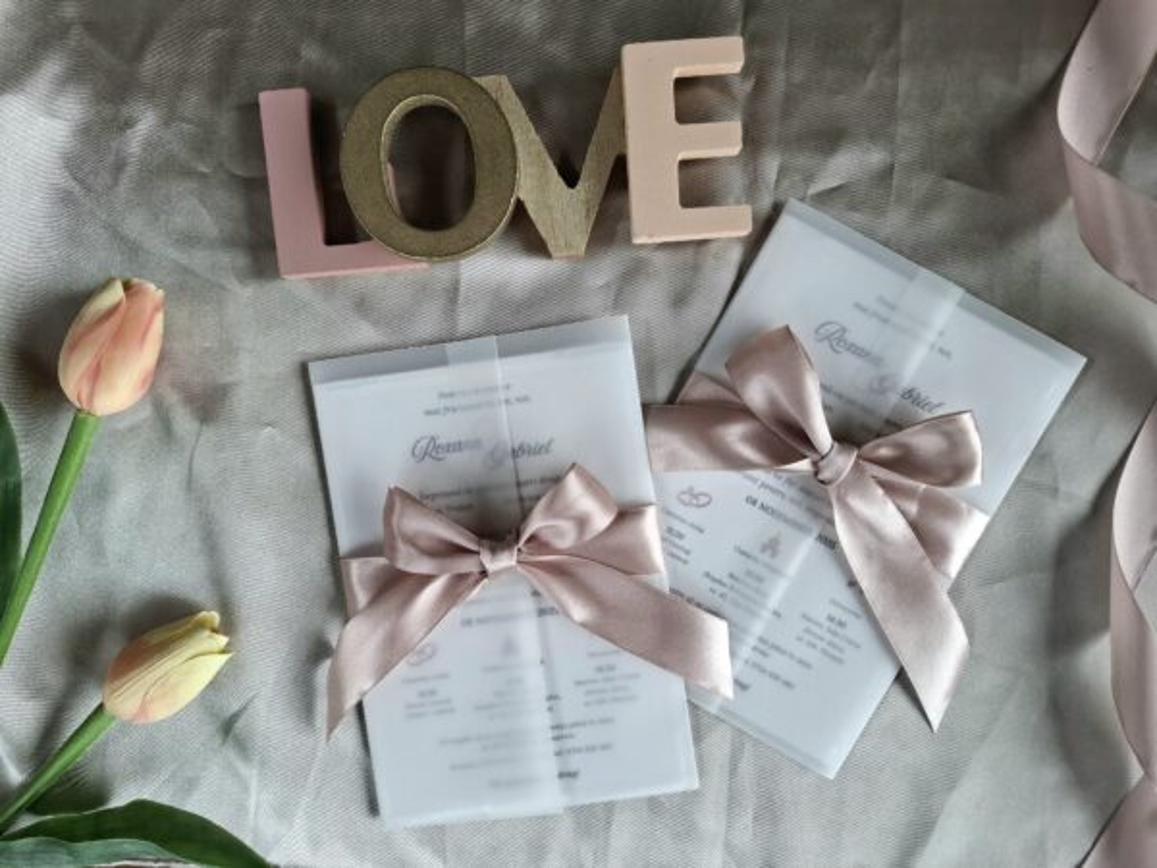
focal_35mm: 23
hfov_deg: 73.9
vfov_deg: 58.9
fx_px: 769
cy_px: 434
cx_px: 578
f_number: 1.8
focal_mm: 5.54
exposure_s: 1/333
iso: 50
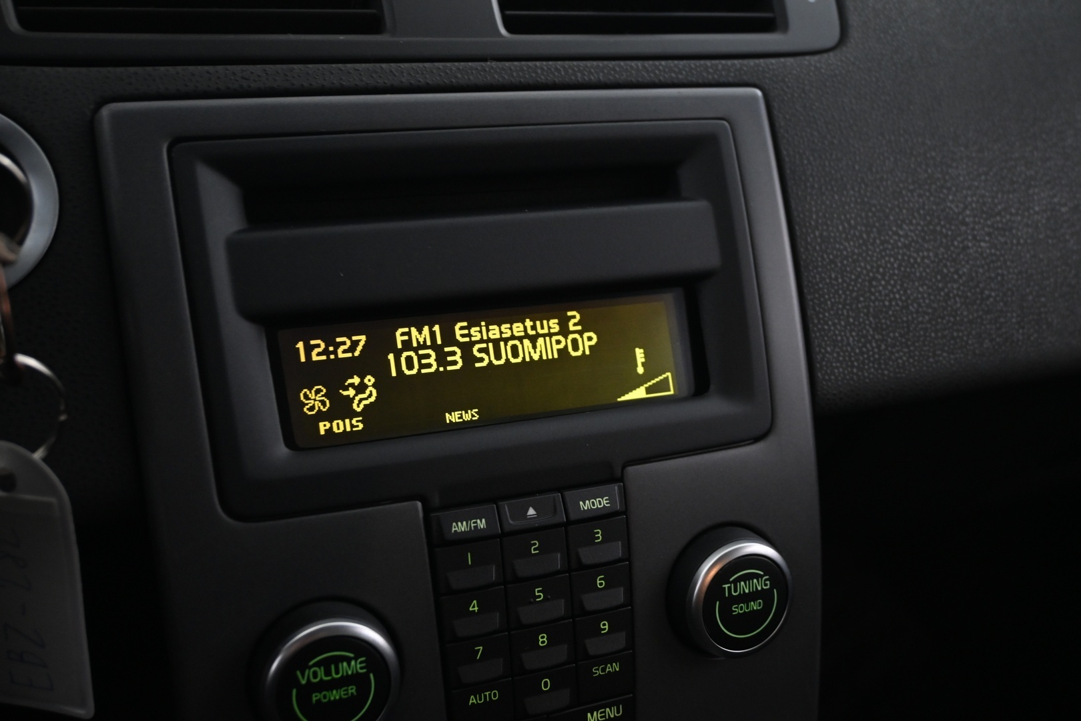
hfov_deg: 52.2
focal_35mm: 37
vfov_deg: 36.2
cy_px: 360
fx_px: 1103
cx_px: 540
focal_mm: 24.5
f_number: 4.2
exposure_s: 1/13
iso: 1600
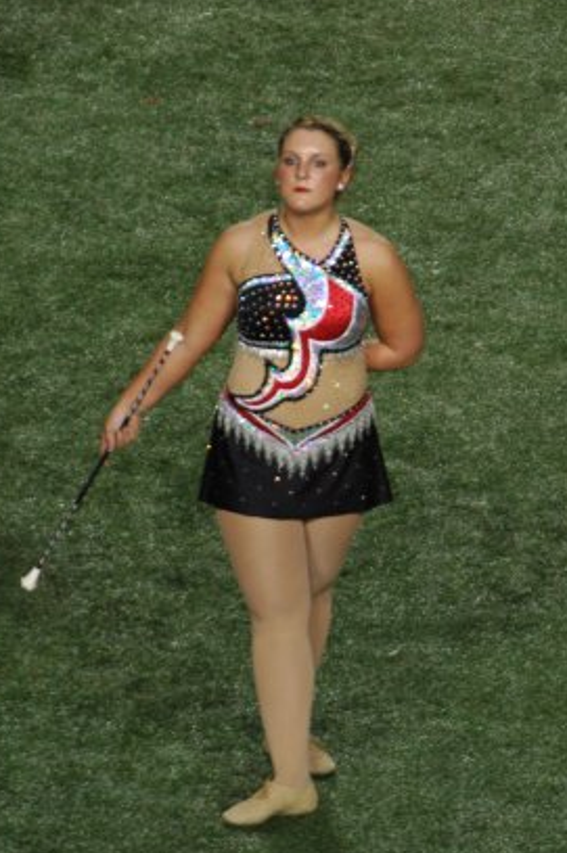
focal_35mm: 883
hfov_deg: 1.6
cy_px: 391
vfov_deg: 2.3
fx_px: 20913
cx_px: 321
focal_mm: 400
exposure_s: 1/60
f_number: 5.6
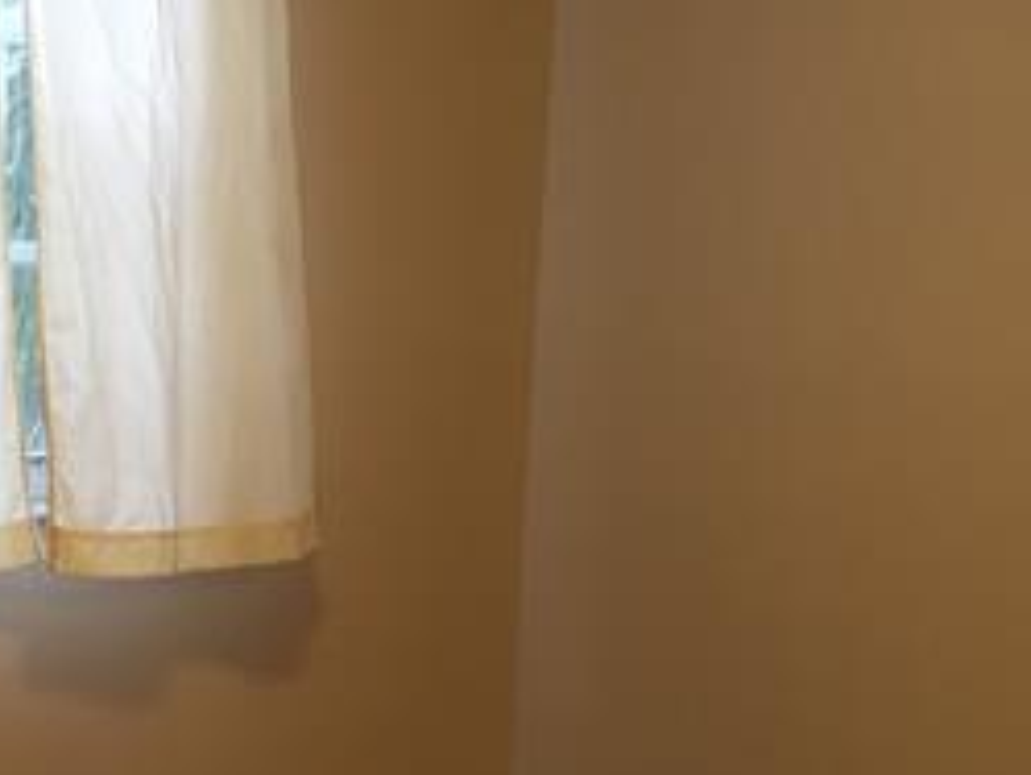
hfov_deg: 21.0
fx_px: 2771
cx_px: 311
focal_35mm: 93
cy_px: 742
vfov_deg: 15.7
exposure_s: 1/30
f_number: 2.2
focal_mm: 4.15
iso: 64
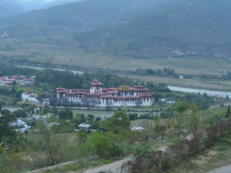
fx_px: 374
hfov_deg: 34.3
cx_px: 107
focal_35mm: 56
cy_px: 87
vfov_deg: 26.1
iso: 200
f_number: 8
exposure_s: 1/250
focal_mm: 34
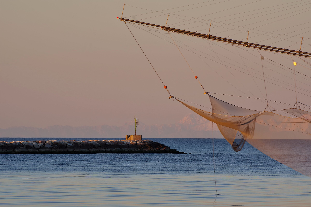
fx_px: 3887
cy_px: 104
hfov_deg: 4.6
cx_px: 156
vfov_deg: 3.1
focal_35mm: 450
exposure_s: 1/40
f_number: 11
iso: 100
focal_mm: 300
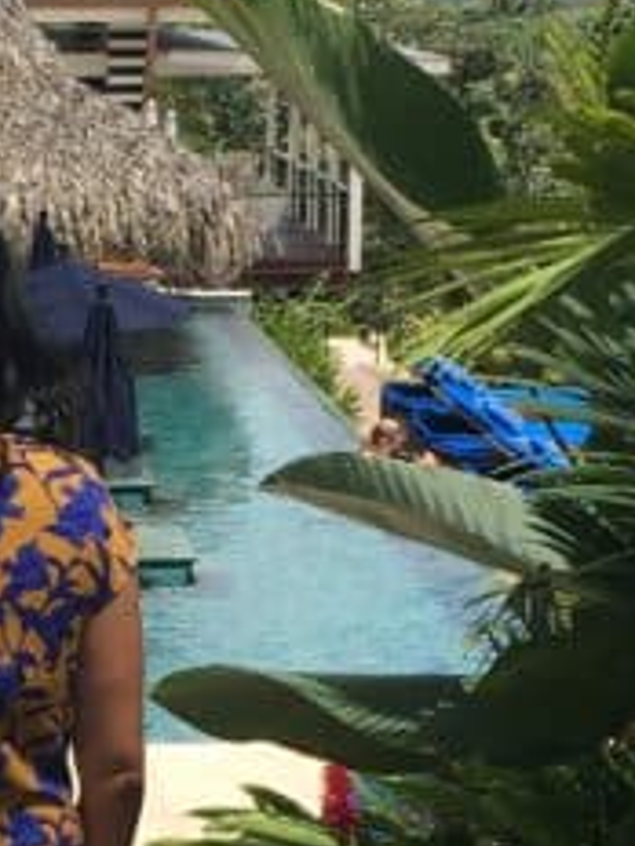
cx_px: -120
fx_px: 3253
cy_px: 726
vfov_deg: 14.7
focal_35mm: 133
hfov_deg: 11.0
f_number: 2.2
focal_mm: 4.15
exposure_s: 1/1637
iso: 25
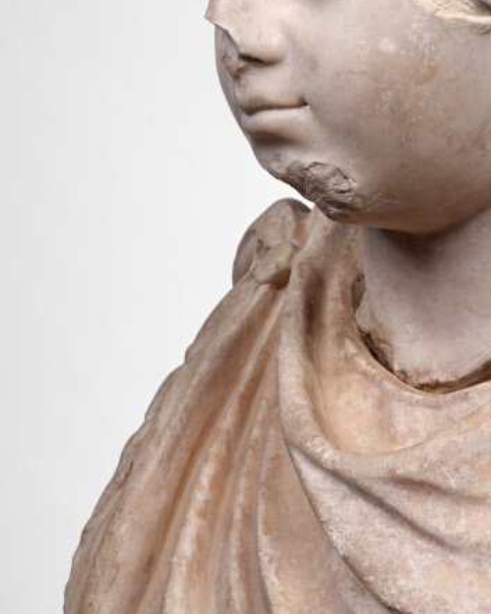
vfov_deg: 10.4
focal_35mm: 186
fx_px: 3377
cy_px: 262
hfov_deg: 8.3
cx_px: 473
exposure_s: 1/125
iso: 200
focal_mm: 80
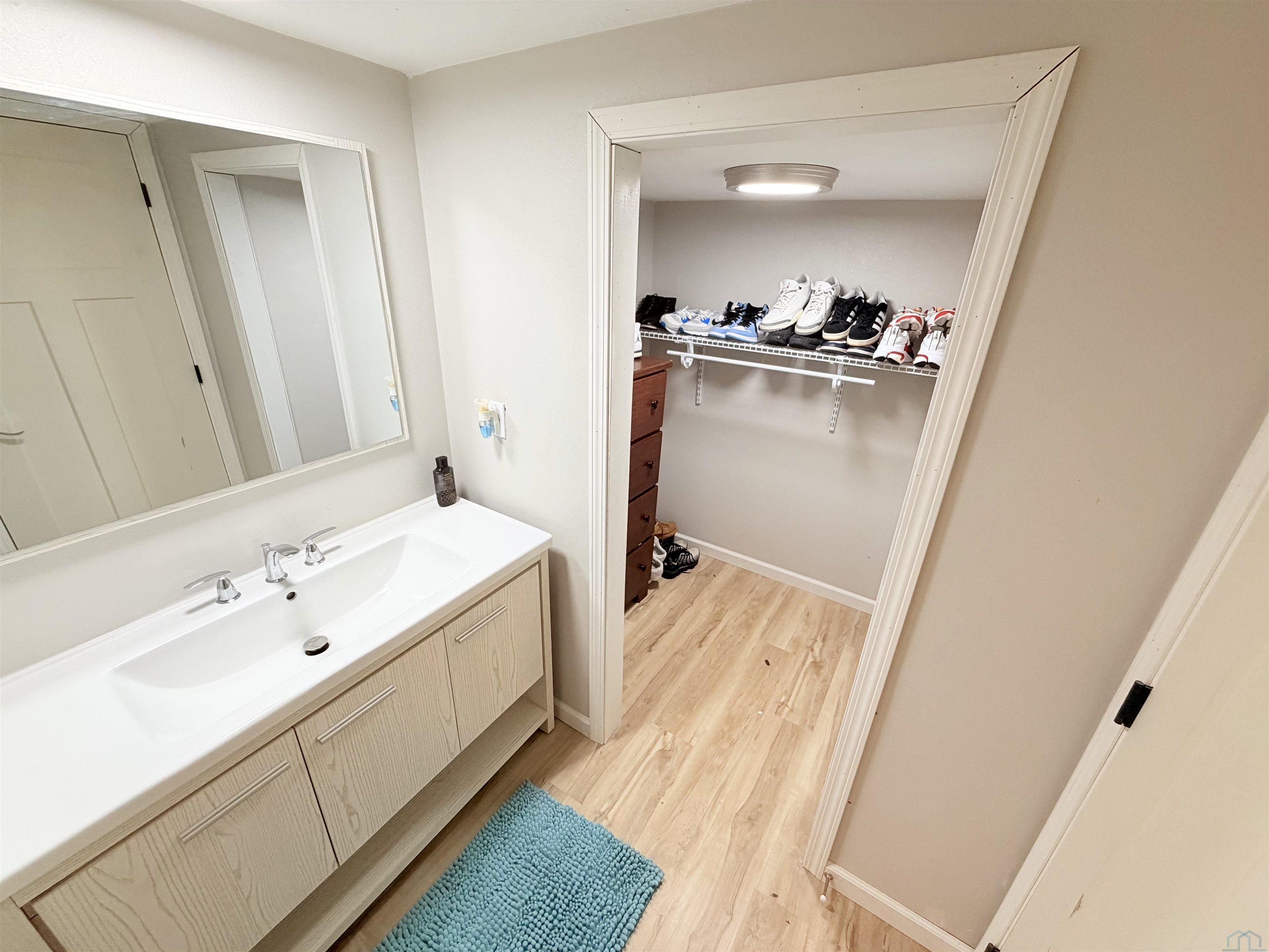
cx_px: 634
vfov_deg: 85.7
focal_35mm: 14
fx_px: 513
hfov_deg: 102.1
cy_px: 476
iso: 200
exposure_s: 1/120
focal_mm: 2.22
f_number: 2.2
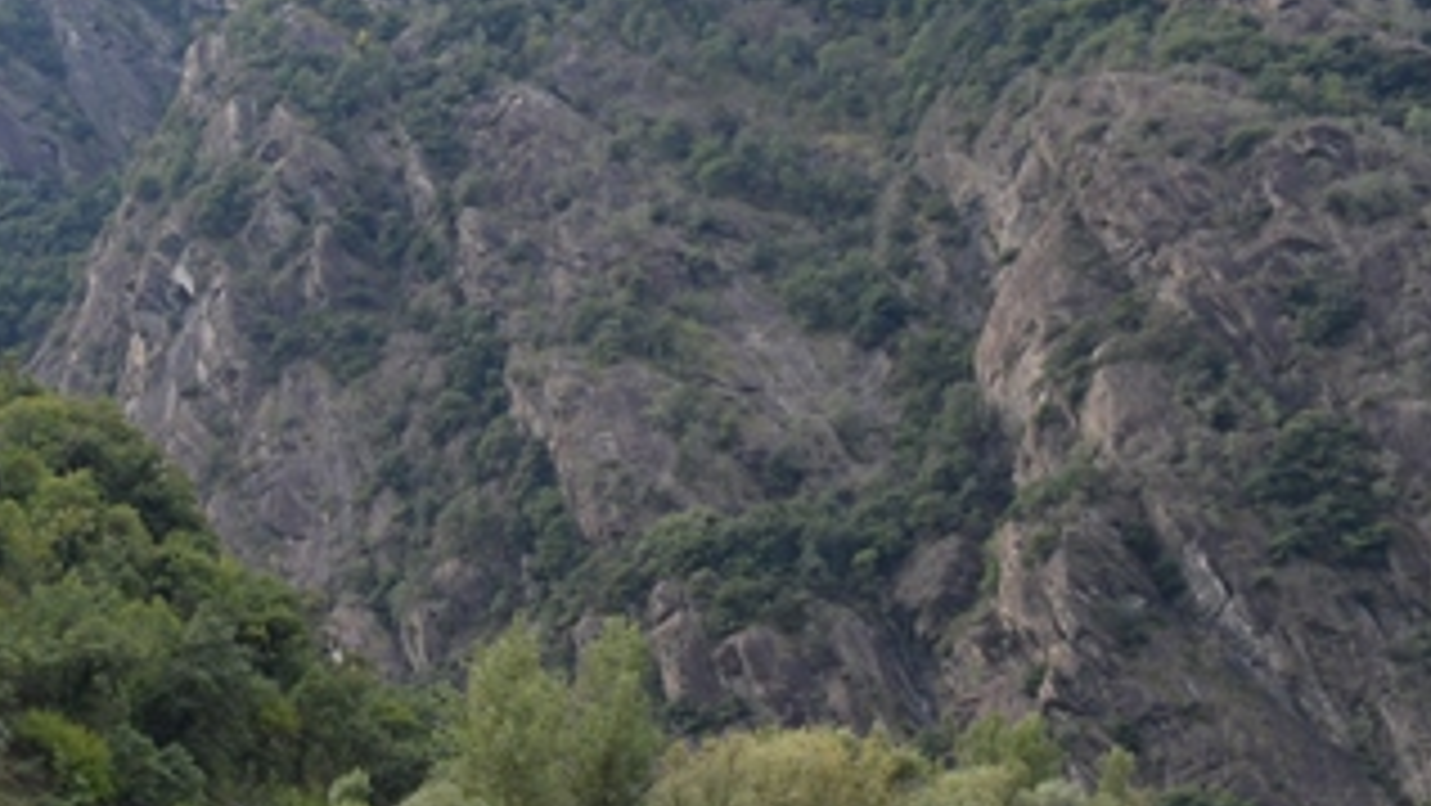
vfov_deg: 16.5
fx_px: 2695
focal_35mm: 71
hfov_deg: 27.0
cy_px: 892
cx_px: -198
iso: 100
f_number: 7.1
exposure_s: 1/200
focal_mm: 18
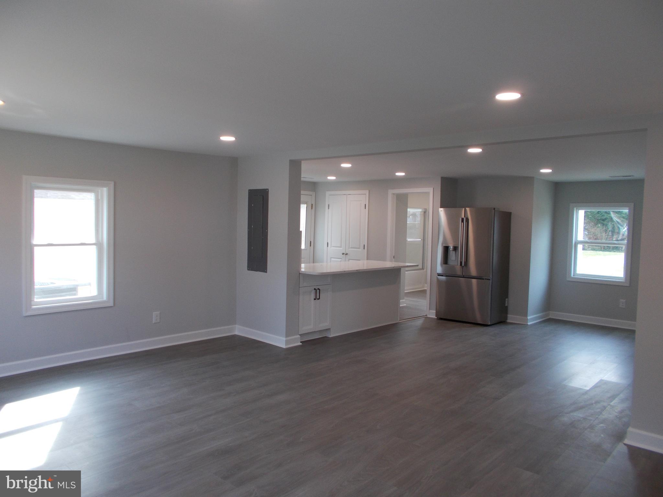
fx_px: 498
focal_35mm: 26
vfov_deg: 53.1
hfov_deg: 67.3
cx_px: 332
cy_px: 248
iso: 80
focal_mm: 4.6
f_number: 3.2
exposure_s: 1/50
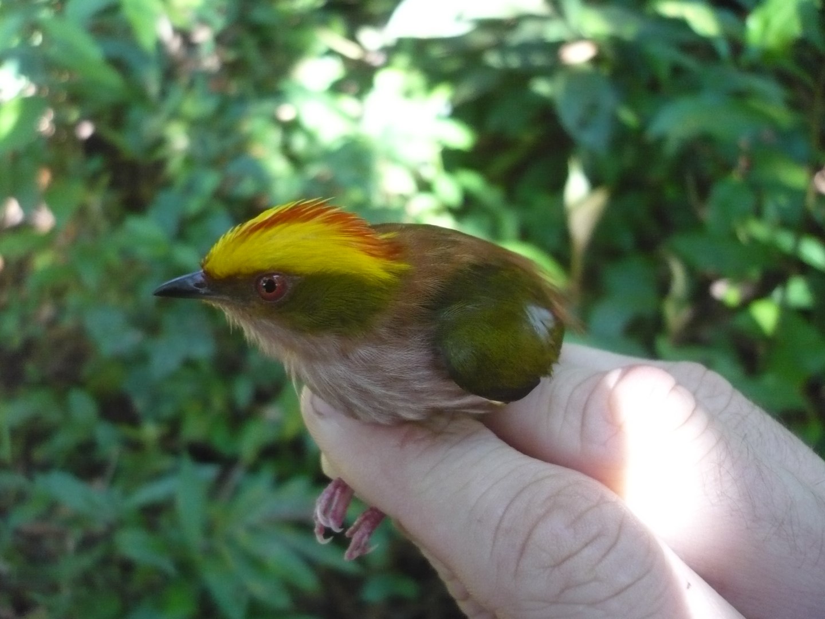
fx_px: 834
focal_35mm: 35
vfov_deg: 40.7
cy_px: 310
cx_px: 412
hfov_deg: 52.6
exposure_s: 1/50
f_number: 2.8
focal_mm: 5.8
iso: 400
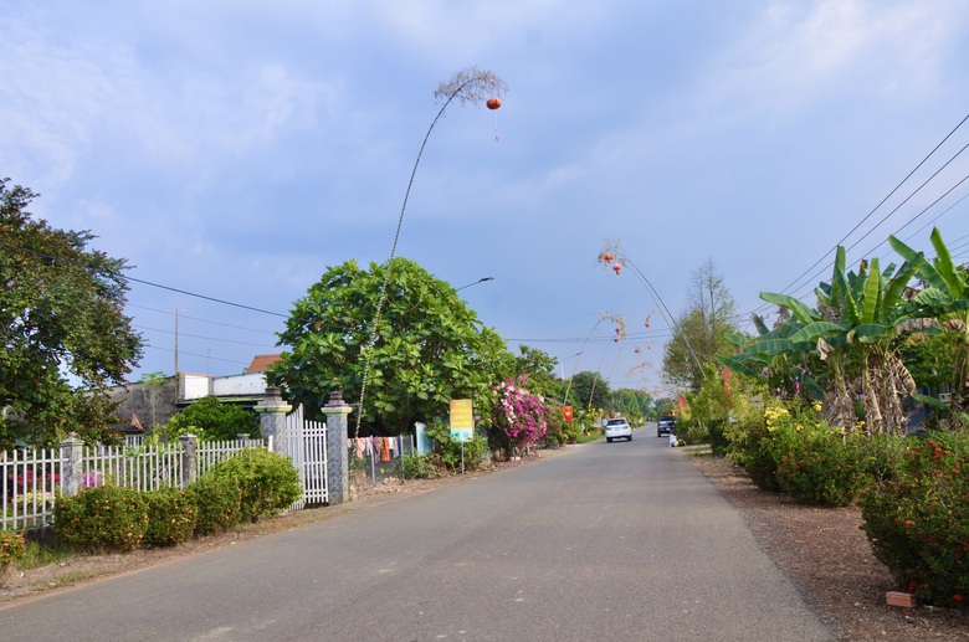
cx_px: 484
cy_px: 321
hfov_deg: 62.0
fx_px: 806
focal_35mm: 30
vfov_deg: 43.4
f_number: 7.1
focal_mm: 20
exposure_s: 1/200
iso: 200
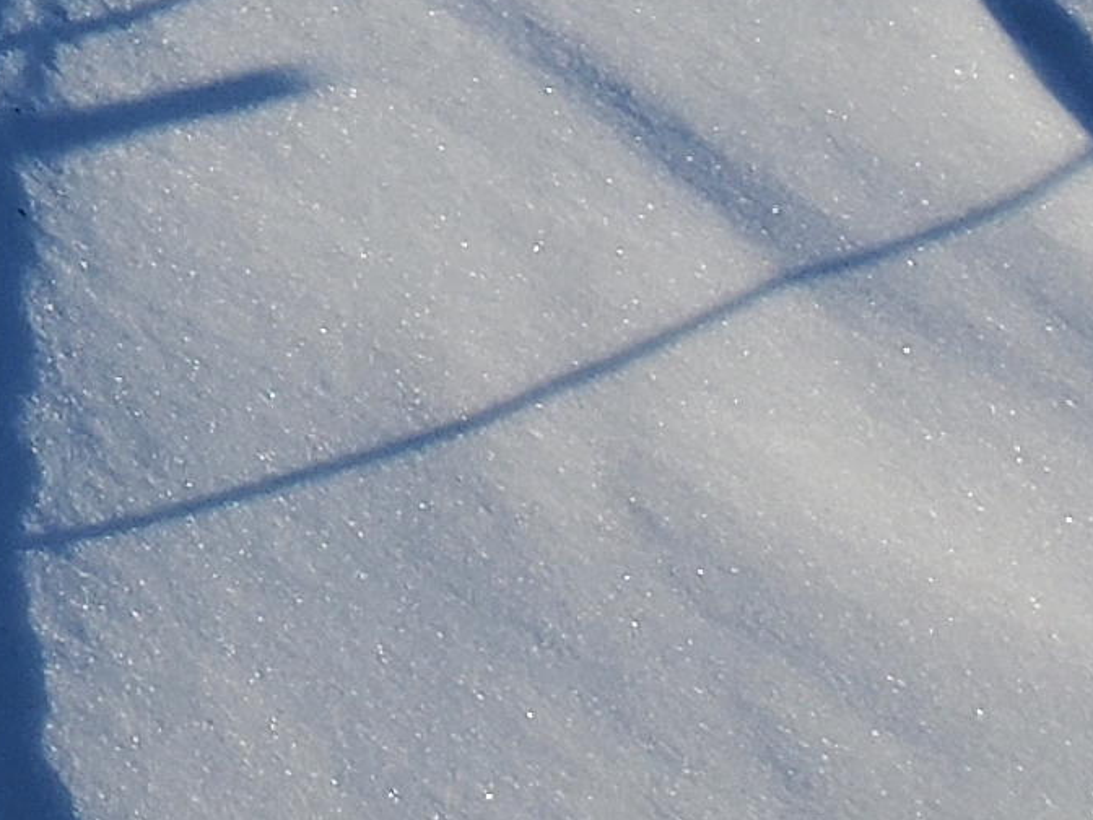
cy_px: -1518
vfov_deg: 8.3
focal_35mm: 156
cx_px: -1765
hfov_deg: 10.4
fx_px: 4926
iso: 50
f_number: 2.4
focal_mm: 4.3
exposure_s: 1/2252
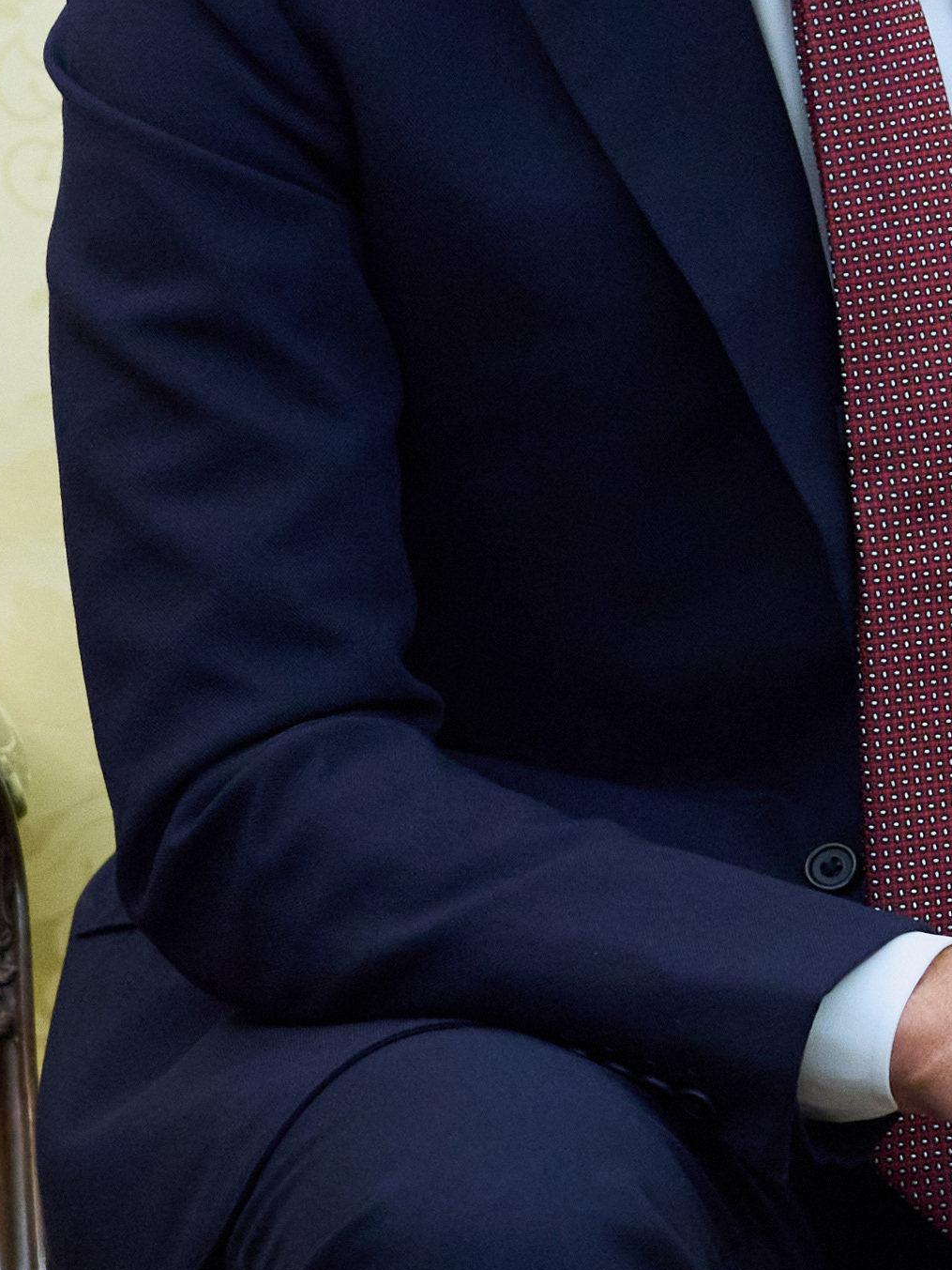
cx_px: 2055
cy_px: 283
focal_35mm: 281
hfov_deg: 5.2
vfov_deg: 7.0
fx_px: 10302
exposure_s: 1/200
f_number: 2.8
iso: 3200
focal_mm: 67
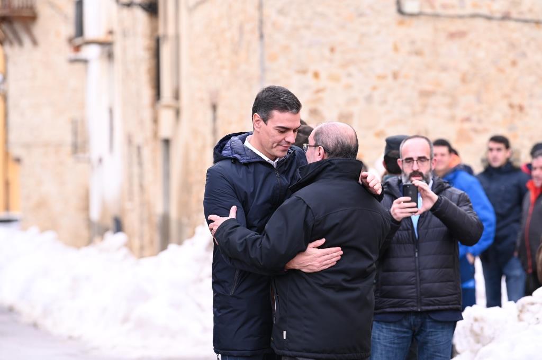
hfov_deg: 11.4
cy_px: 180
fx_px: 2708
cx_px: 271
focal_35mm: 180
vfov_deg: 7.6
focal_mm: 180
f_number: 4.5
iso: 640
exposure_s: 1/640
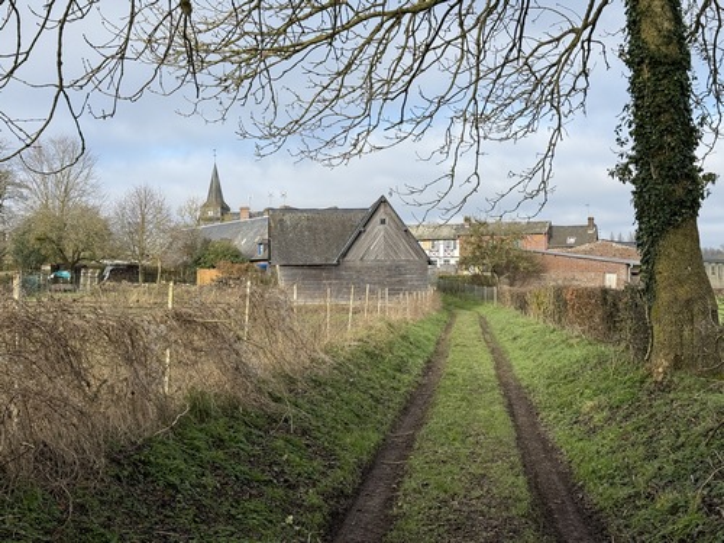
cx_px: 362
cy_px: 272
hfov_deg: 39.7
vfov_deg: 30.3
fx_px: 1004
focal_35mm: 48
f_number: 1.78
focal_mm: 6.76
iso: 64
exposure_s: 1/2088
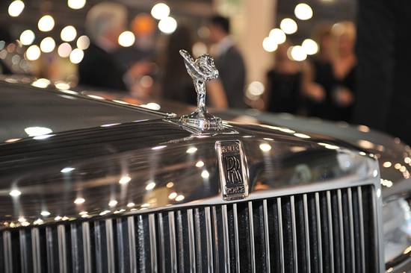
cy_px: 136
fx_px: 799
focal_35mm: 70
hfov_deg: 28.9
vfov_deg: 19.4
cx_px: 206
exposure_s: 1/200
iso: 1250
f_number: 3.5
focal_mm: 70
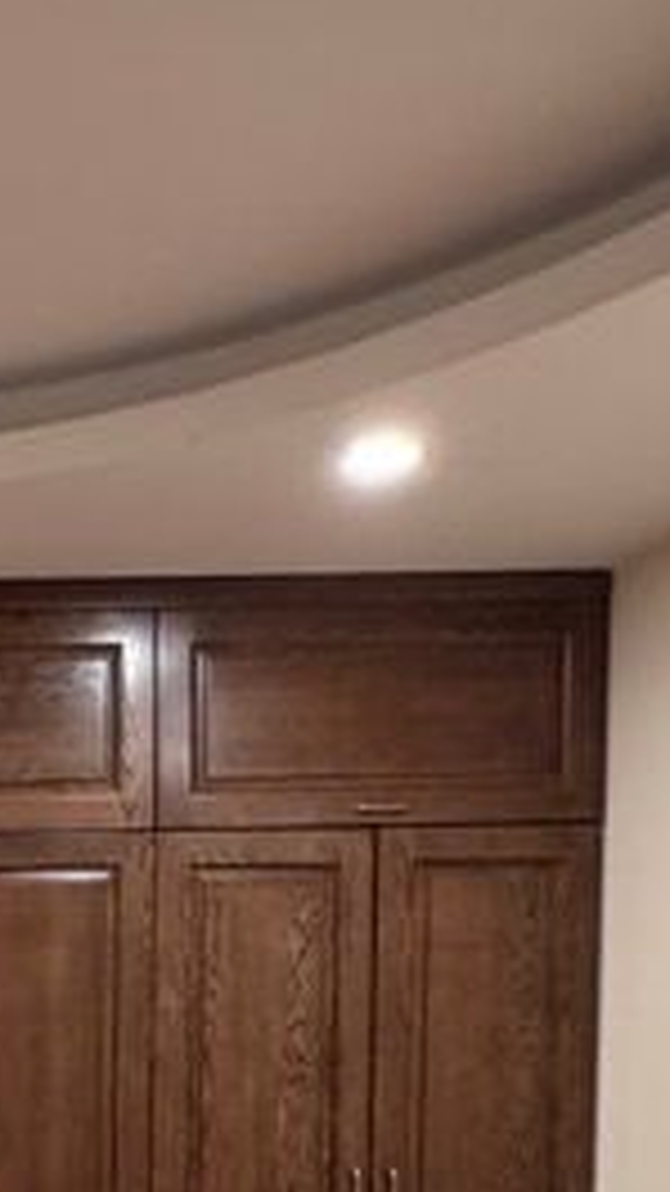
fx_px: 1864
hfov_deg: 17.3
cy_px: 1170
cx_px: -468
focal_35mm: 59
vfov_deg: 32.8
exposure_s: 1/50
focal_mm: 2.22
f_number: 2.2
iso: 320
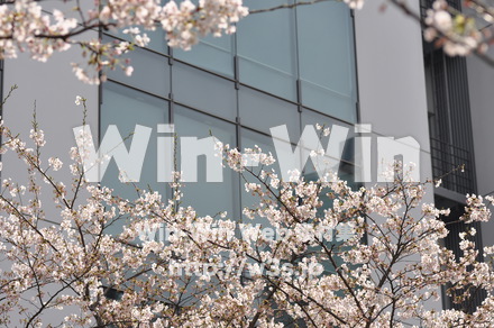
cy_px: 164
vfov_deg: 10.1
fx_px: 1850
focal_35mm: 135
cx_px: 247
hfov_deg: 15.2
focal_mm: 90
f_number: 6.3
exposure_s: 1/640
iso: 200
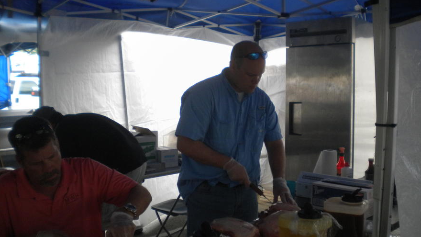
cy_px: 103
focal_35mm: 39
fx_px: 435
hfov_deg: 51.6
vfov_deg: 30.4
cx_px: 213
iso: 246
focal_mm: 6.3
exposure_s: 1/550
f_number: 3.1
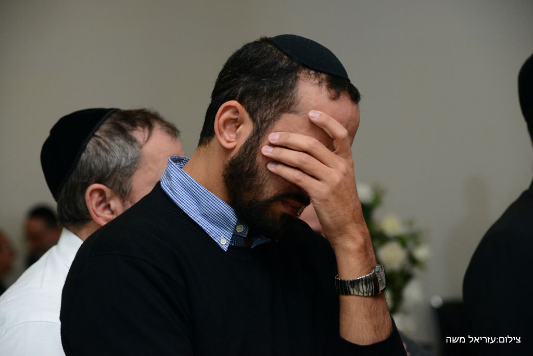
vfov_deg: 11.4
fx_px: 1777
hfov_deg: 17.1
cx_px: 266
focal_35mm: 120
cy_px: 178
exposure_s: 1/100
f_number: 5.6
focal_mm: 120
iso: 1250
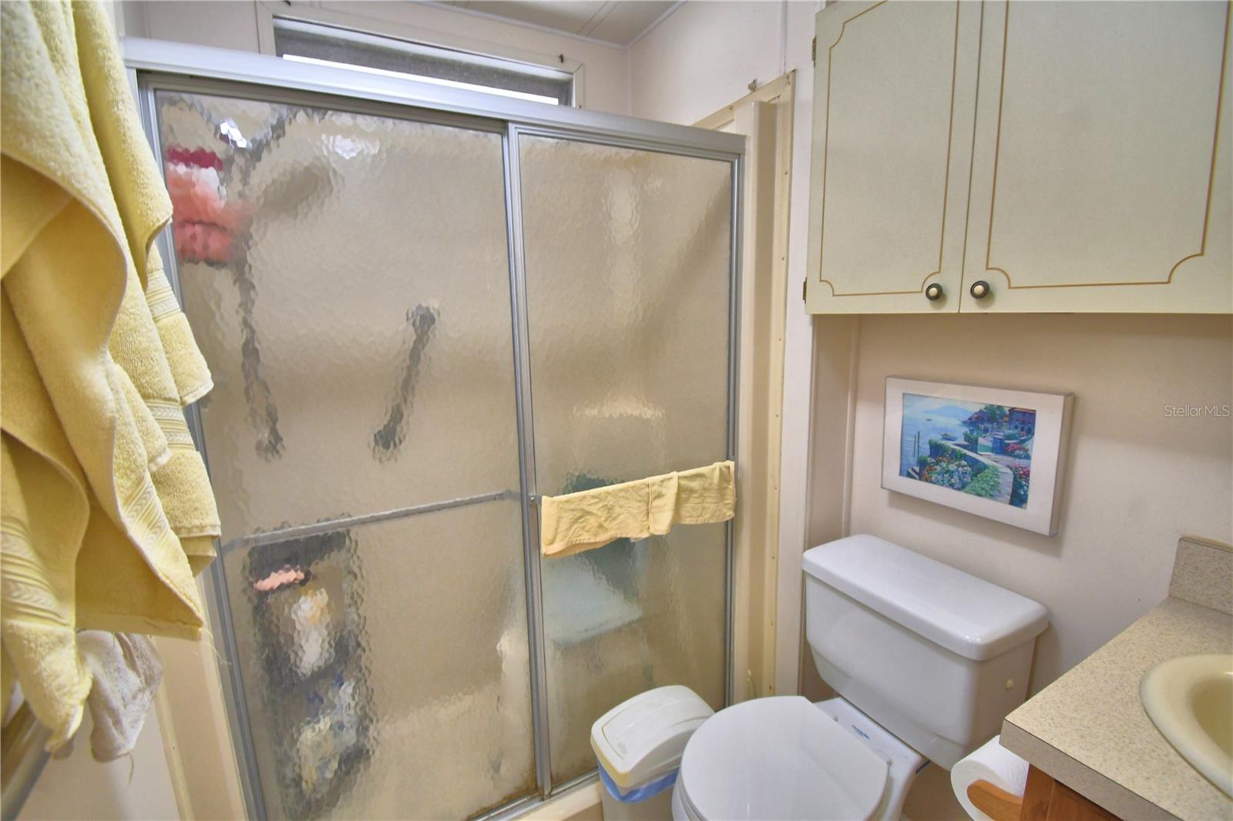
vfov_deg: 77.3
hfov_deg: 100.4
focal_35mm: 15
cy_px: 410
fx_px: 514
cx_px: 616
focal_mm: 10
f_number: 4.5
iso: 640
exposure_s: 1/30
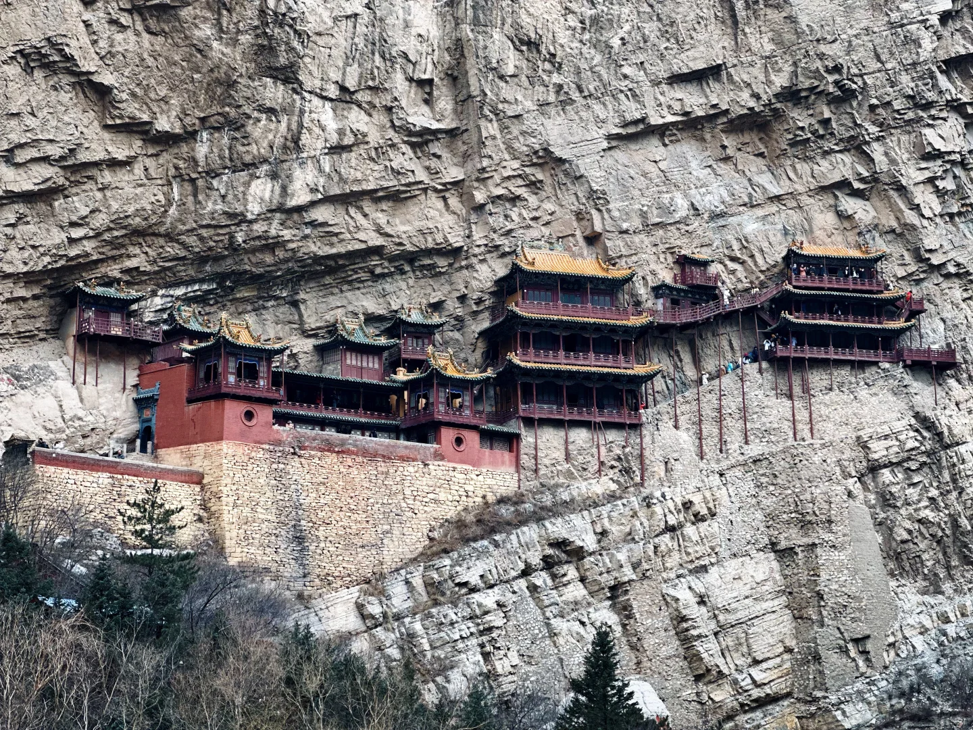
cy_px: 365
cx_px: 486
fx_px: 2164
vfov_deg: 19.1
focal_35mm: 77
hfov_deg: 25.3
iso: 32
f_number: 2.8
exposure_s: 1/121
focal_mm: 9
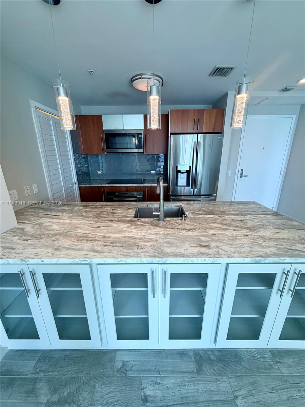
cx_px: 152
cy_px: 204
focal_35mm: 14
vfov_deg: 102.1
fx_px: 164
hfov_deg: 85.7
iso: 100
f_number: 2.2
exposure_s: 1/120
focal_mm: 2.22
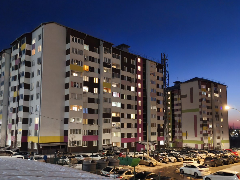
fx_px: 187
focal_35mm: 27
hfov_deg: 65.3
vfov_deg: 51.3
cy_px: 94
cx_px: 116
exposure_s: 1/60.7
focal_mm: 5.35
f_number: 1.7
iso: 6400
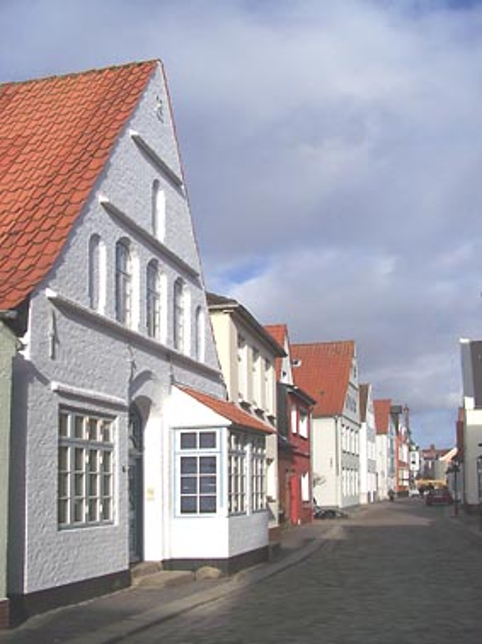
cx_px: 241
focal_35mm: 38
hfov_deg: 37.7
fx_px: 706
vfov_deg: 49.0
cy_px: 322
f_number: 5.6
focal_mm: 6.3
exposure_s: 1/640
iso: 64
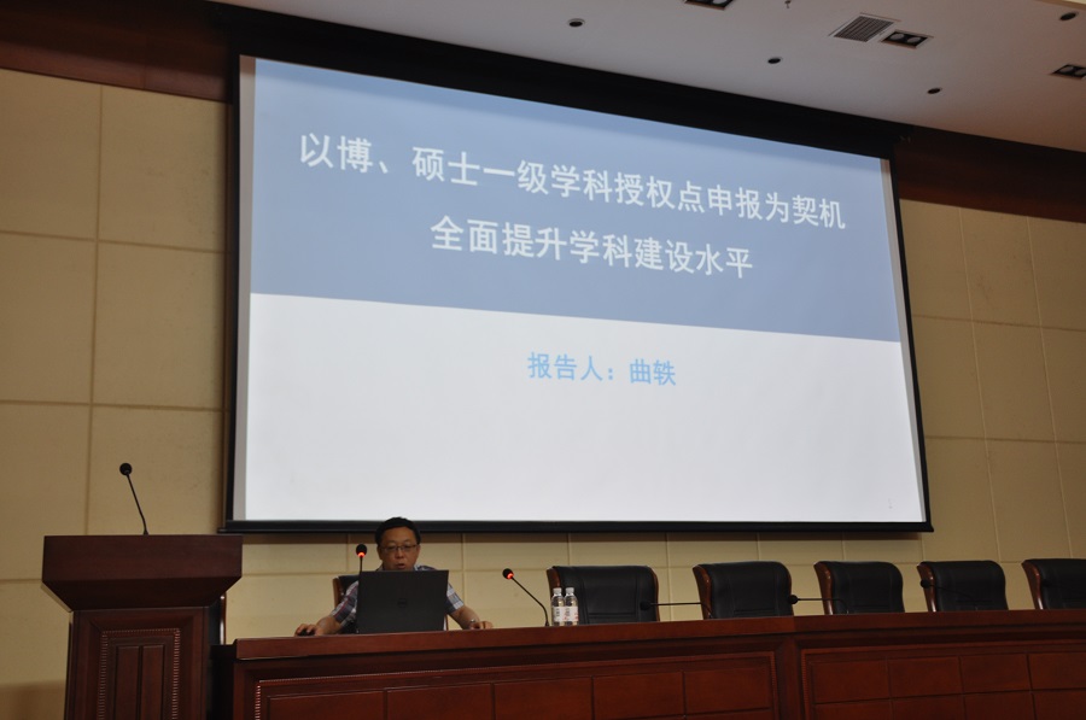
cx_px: 543
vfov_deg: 32.9
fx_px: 1220
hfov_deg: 48.0
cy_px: 360
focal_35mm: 40
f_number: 4
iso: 320
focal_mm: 27
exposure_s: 1/15
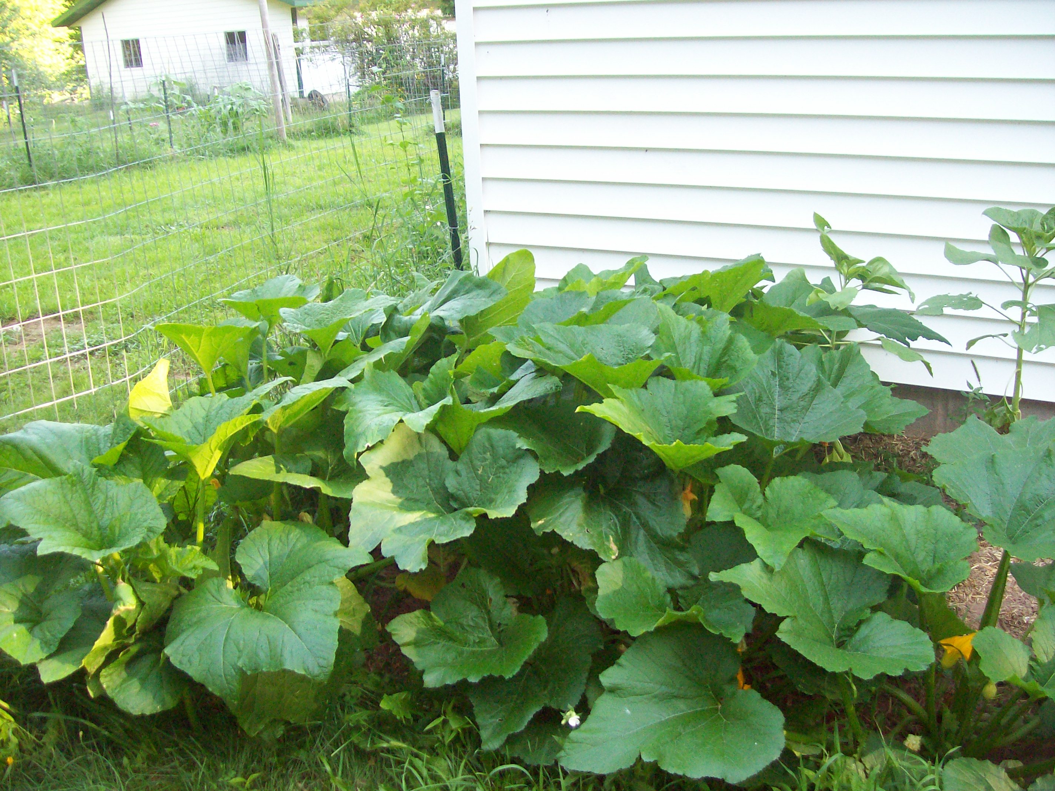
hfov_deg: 51.4
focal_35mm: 36
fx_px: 1097
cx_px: 528
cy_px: 396
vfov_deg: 39.6
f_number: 2.7
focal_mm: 6
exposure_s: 1/65.8
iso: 140
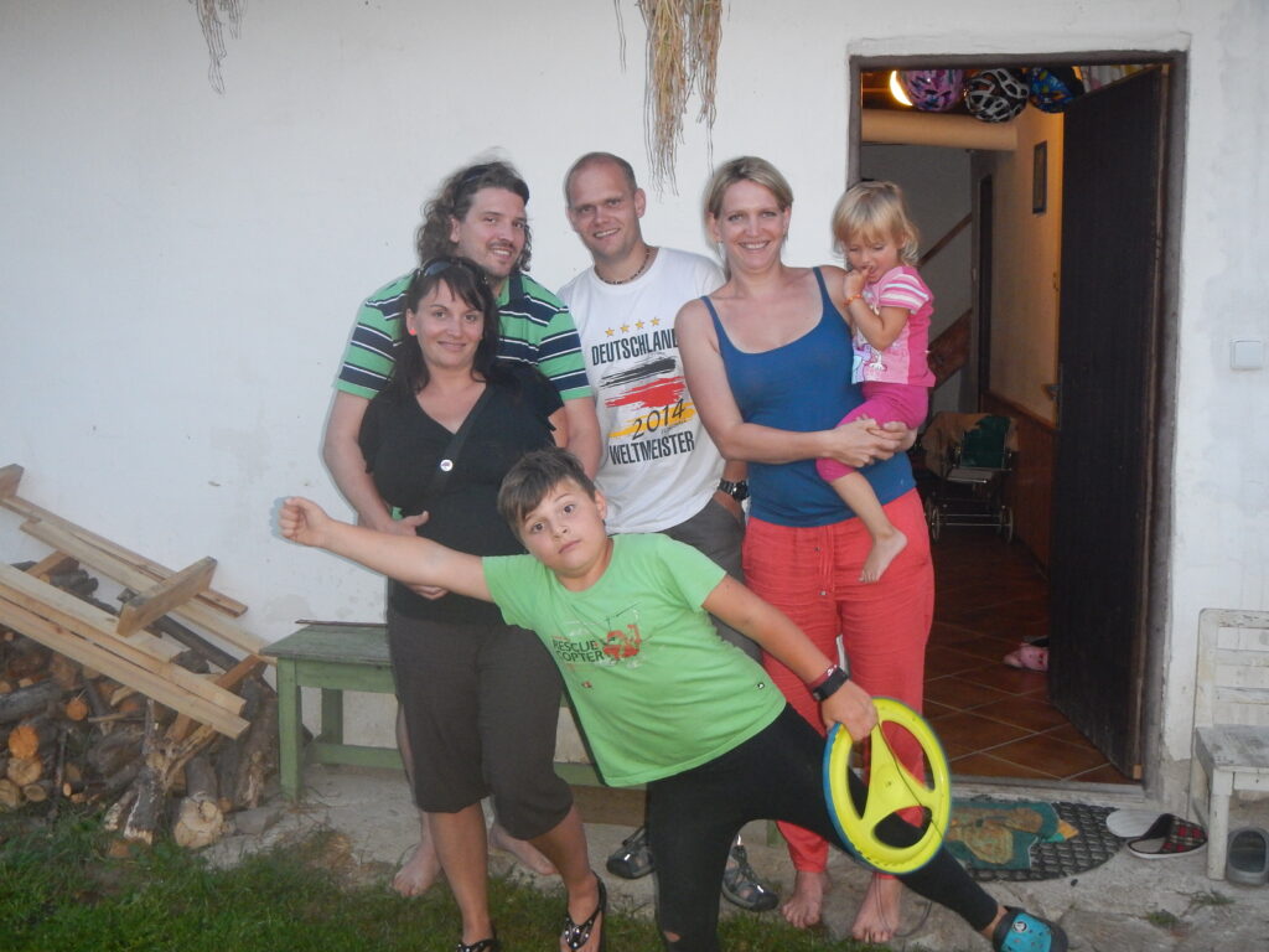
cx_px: 634
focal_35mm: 39
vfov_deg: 36.8
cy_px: 476
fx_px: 1430
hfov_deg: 47.9
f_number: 4
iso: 450
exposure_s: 1/30
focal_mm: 7
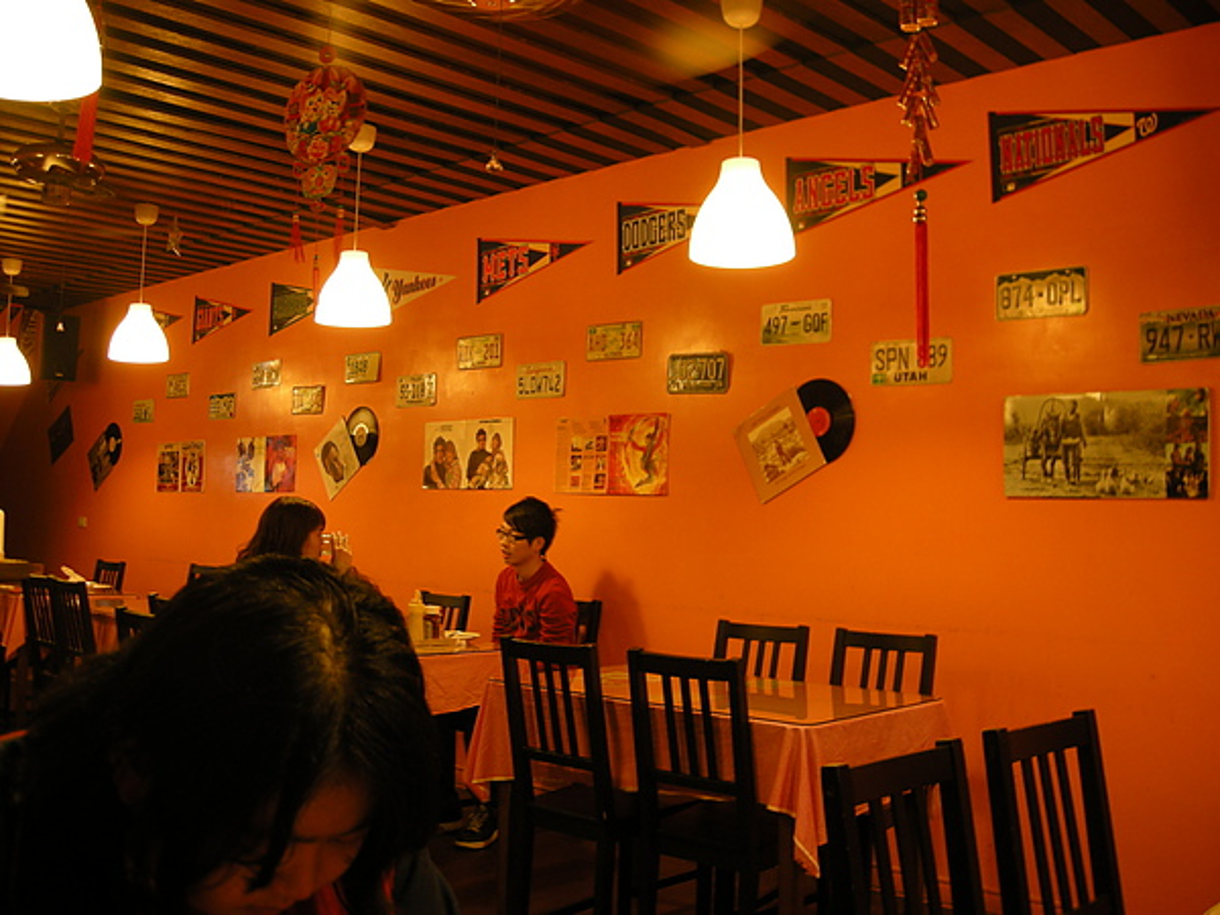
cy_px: 458
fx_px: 1234
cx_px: 610
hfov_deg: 52.6
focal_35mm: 35
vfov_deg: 40.7
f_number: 2.7
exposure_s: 1/7.9
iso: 85
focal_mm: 7.5
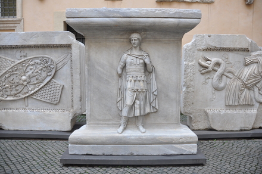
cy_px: 87
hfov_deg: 67.5
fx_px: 196
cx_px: 131
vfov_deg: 47.8
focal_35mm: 27
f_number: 4.5
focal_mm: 18
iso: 200
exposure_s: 1/80
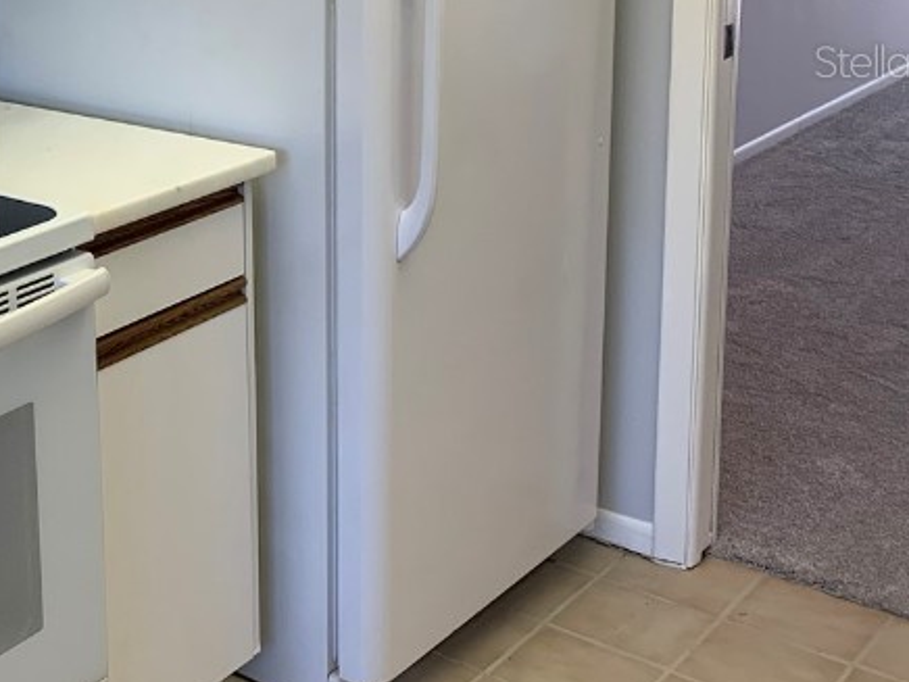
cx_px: -56
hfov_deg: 29.1
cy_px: 60
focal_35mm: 61
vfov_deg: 23.4
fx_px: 1602
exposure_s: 1/120
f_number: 1.8
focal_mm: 4.25
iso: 50
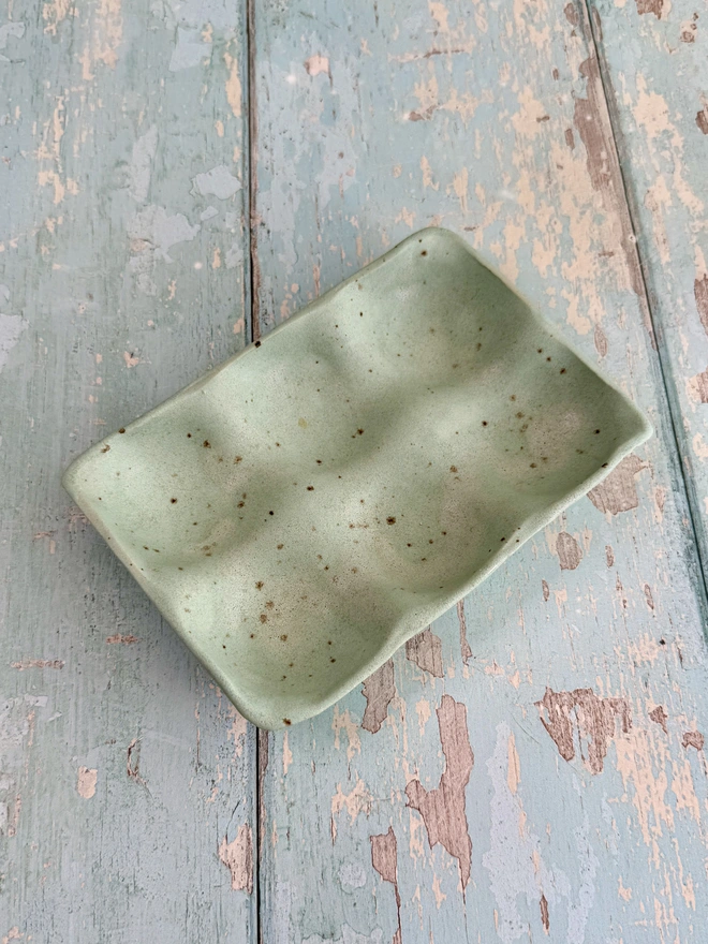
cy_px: 472
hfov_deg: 56.8
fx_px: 654
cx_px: 354
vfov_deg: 71.6
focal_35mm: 24
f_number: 1.78
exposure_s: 1/327
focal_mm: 6.76
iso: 80
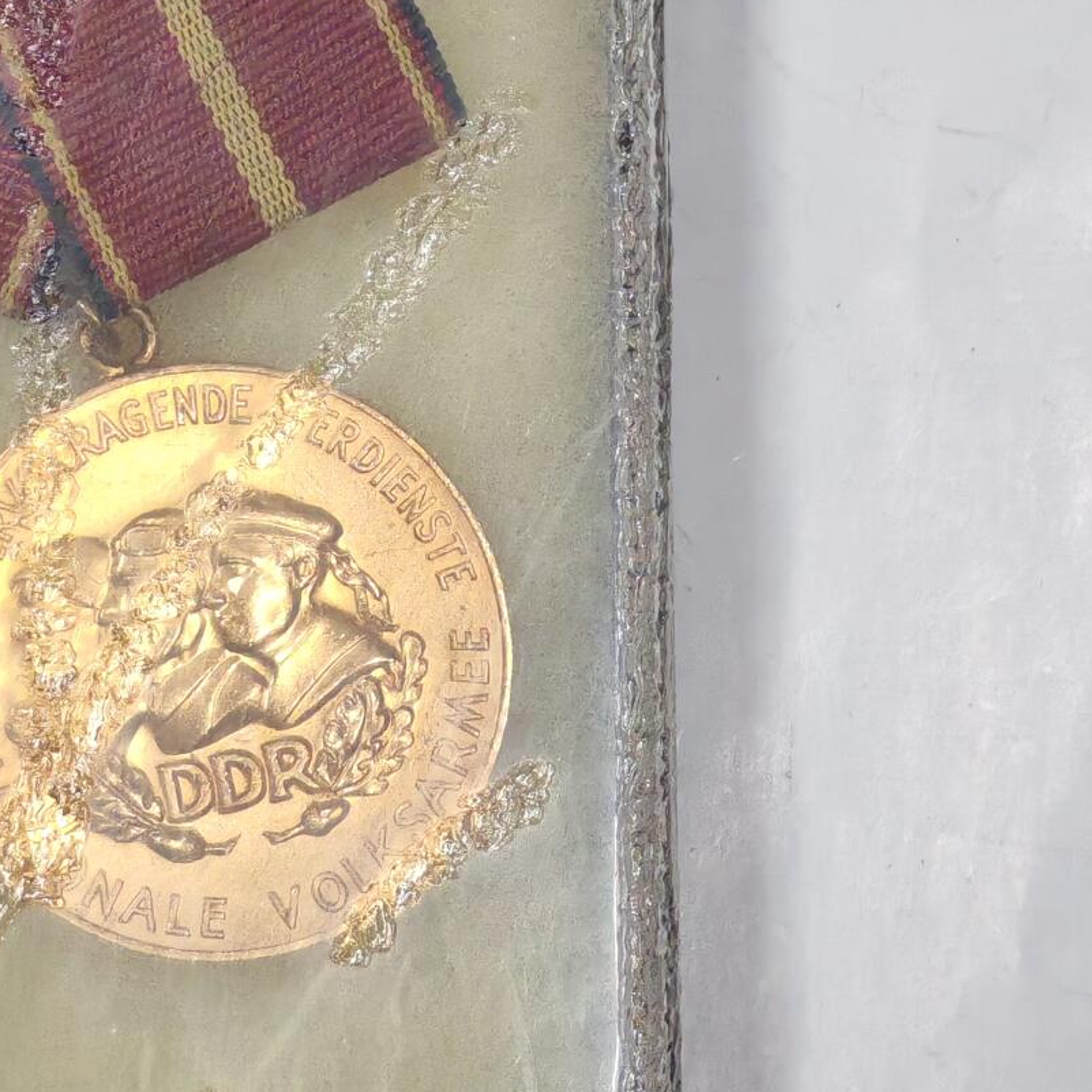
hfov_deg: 12.9
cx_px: 188
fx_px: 4818
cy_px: 255
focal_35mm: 135
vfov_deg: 12.9
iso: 640
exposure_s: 1/33
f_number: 1.95
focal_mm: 5.52
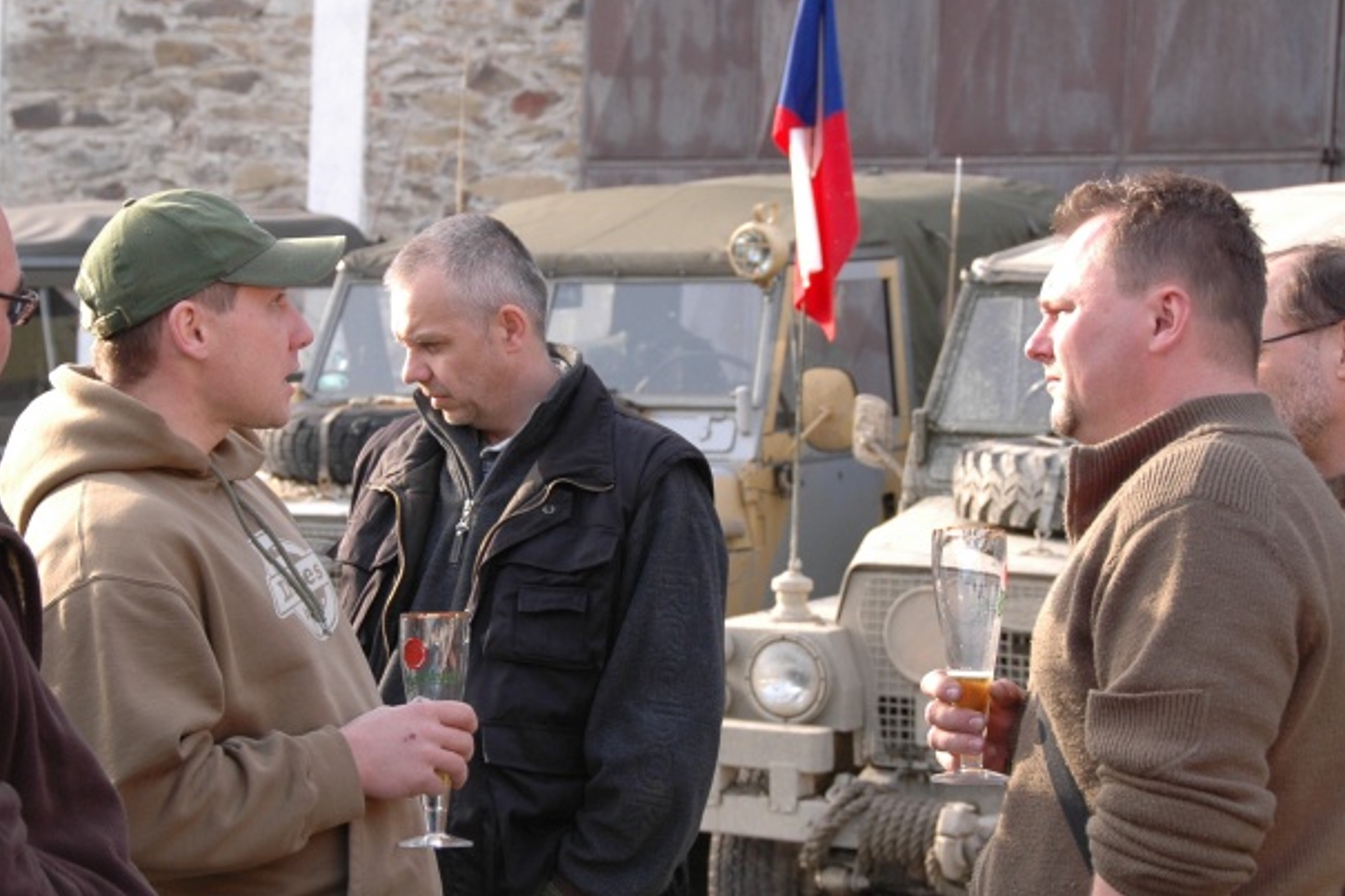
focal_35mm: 111
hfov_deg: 18.4
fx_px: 4146
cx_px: 600
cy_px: 456
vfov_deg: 12.3
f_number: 6.3
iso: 320
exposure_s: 1/160
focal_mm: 56
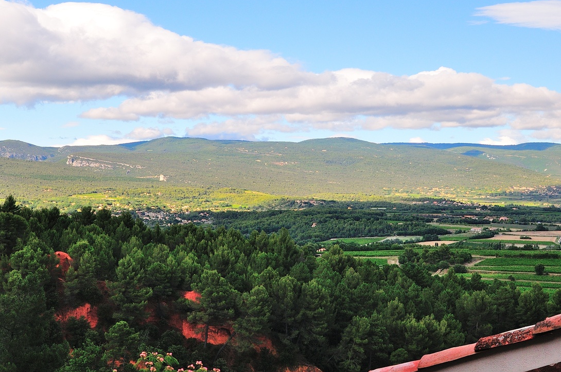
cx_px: 244
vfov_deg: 21.6
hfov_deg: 32.1
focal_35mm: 63
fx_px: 974
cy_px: 198
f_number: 13
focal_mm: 35
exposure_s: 1/180
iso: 400
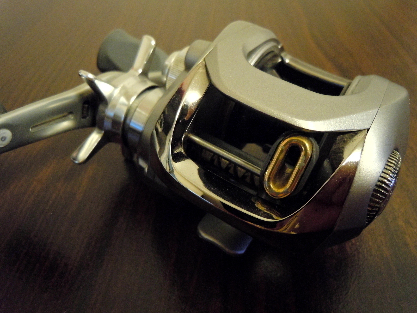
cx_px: 208
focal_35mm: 28
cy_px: 156
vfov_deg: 49.7
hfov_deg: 63.4
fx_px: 337
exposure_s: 1/4
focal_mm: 5
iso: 400
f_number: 3.7
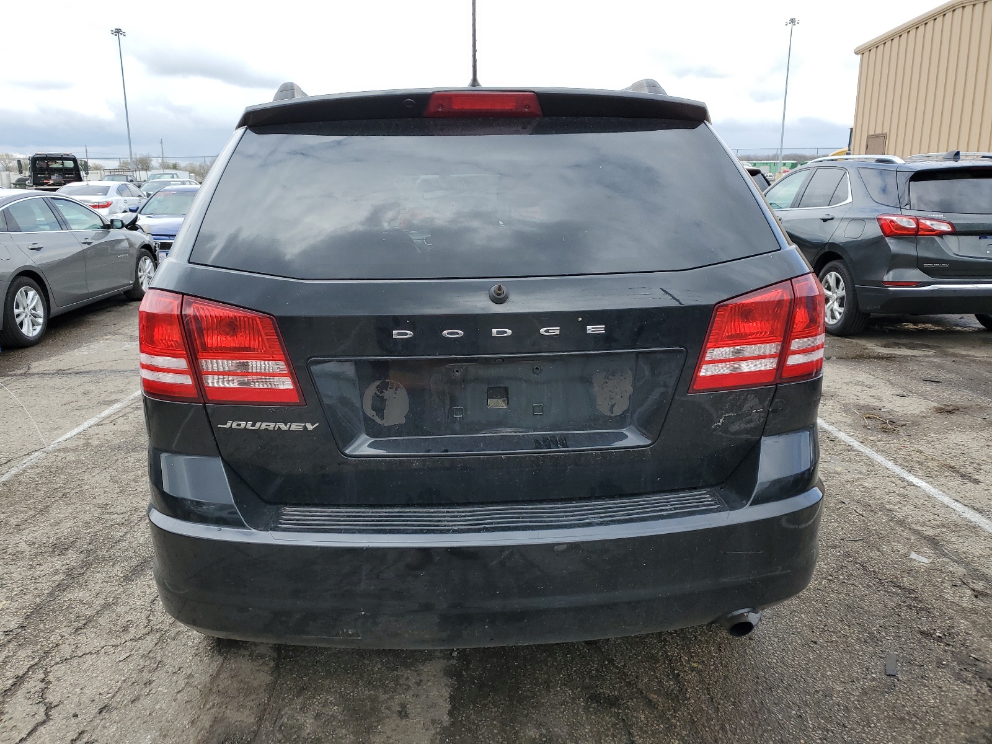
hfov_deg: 67.3
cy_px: 372
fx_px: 745
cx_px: 496
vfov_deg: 53.1
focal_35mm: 26
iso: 50
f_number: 1.5
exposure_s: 1/1250
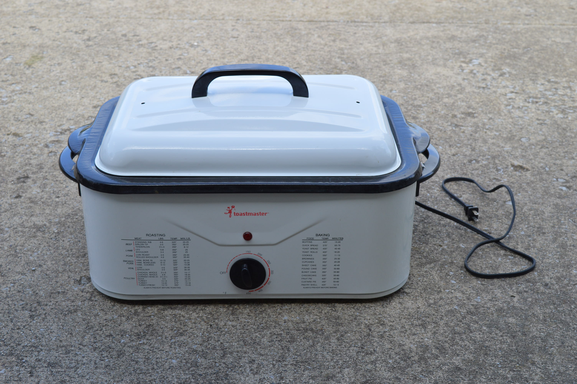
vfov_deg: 25.0
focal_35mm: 54
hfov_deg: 36.9
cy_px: 192
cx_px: 288
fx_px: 865
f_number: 7.1
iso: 200
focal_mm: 36
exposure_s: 1/250
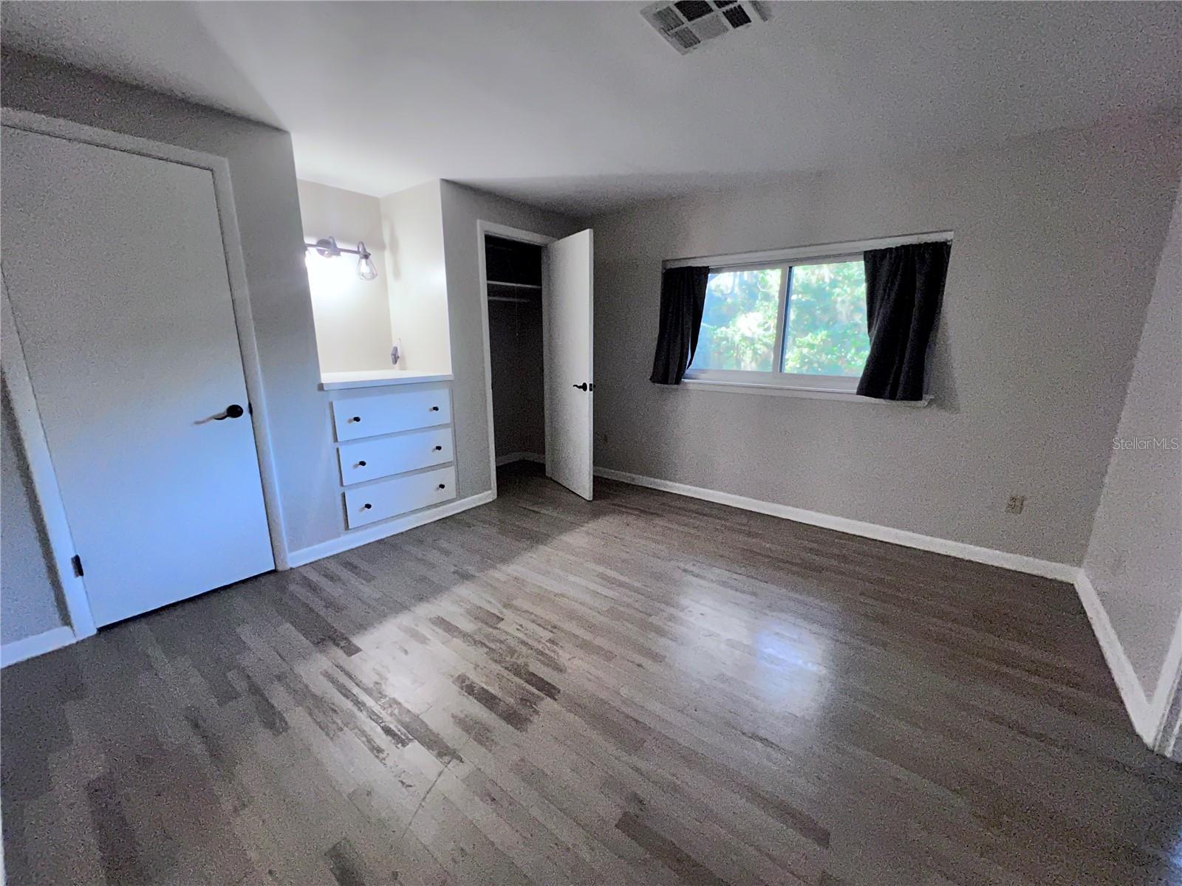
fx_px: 444
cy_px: 443
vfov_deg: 89.9
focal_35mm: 13
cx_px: 591
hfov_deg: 106.2
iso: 500
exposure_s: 1/60
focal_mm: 1.57
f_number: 1.8
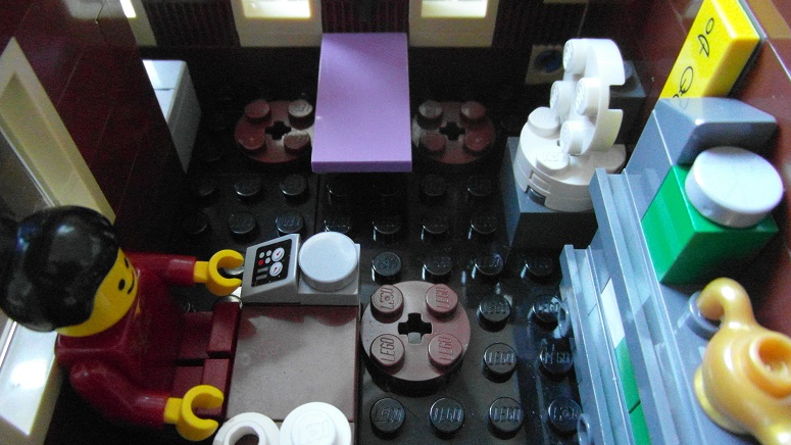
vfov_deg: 42.9
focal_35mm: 27
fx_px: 566
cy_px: 209
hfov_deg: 69.8
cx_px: 386
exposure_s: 1/15
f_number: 3.2
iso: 800
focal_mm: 4
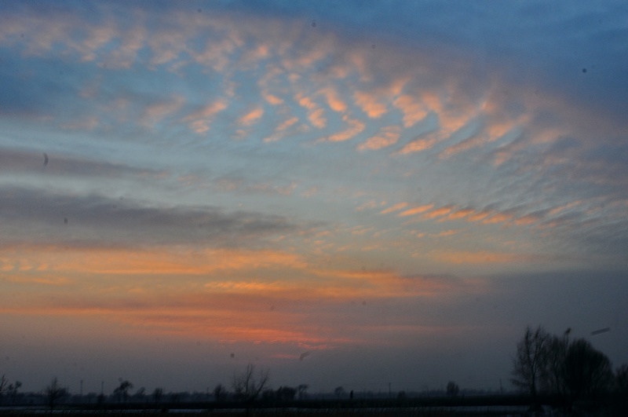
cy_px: 208
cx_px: 314
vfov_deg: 28.9
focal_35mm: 46
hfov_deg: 42.4
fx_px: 810
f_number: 16
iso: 200
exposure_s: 1/10
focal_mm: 31
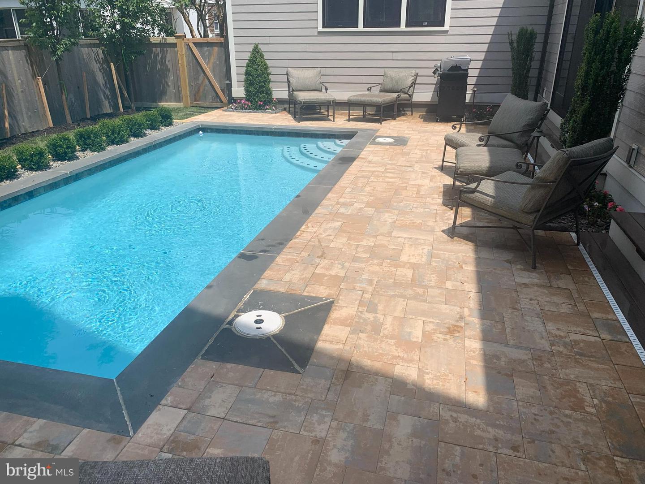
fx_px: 484
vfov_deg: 53.1
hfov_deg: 67.3
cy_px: 242
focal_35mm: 26
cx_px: 322
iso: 25
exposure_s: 1/2681
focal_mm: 4.25
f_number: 1.8
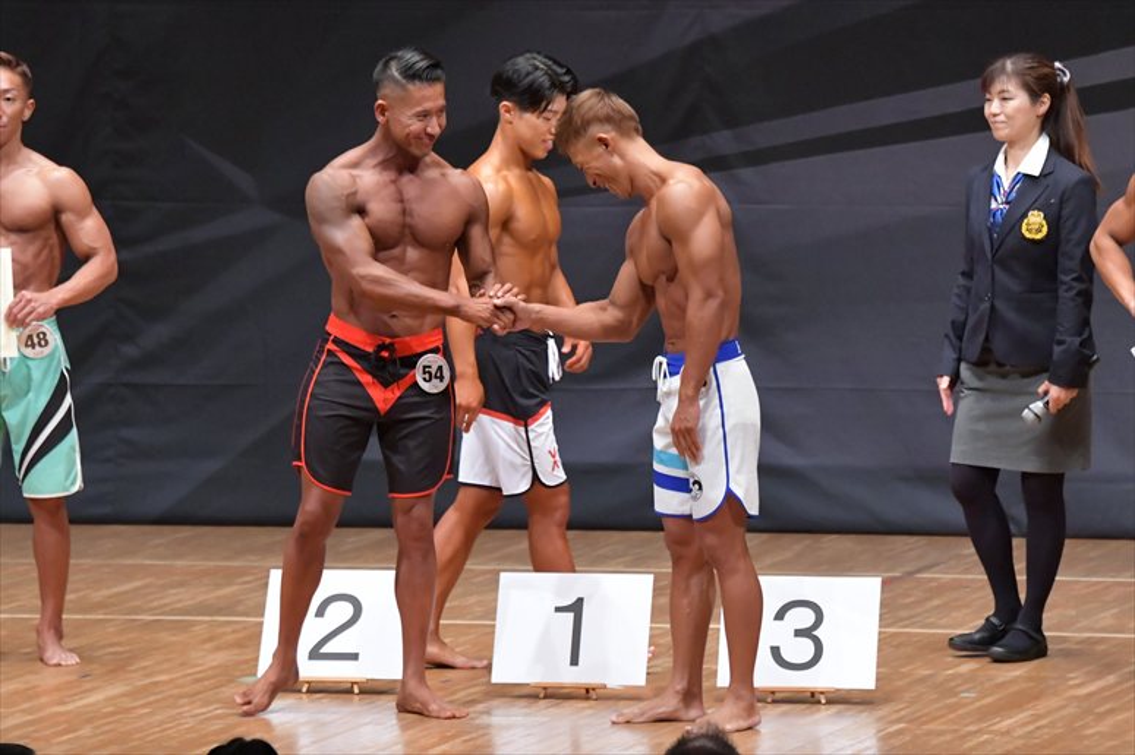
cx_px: 568
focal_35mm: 285
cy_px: 378
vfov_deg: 4.8
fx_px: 8981
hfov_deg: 7.2
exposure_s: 1/400
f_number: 5.6
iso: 8000
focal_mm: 190
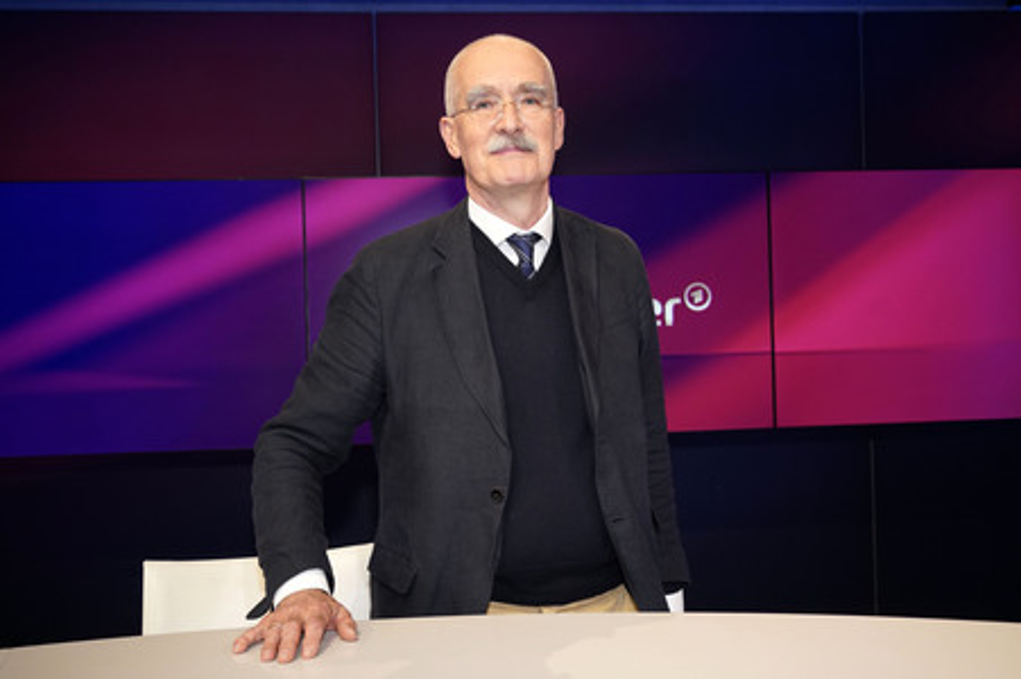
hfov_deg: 54.5
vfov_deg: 37.8
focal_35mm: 35
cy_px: 340
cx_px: 510
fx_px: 992
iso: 2000
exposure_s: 1/160
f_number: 5
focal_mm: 35
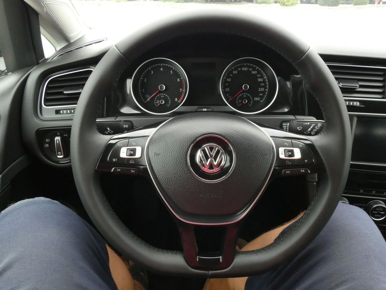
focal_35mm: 22
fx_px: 245
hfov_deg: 76.4
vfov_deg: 61.1
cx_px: 193
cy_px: 145
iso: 640
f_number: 5.6
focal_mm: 4
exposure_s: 1/60
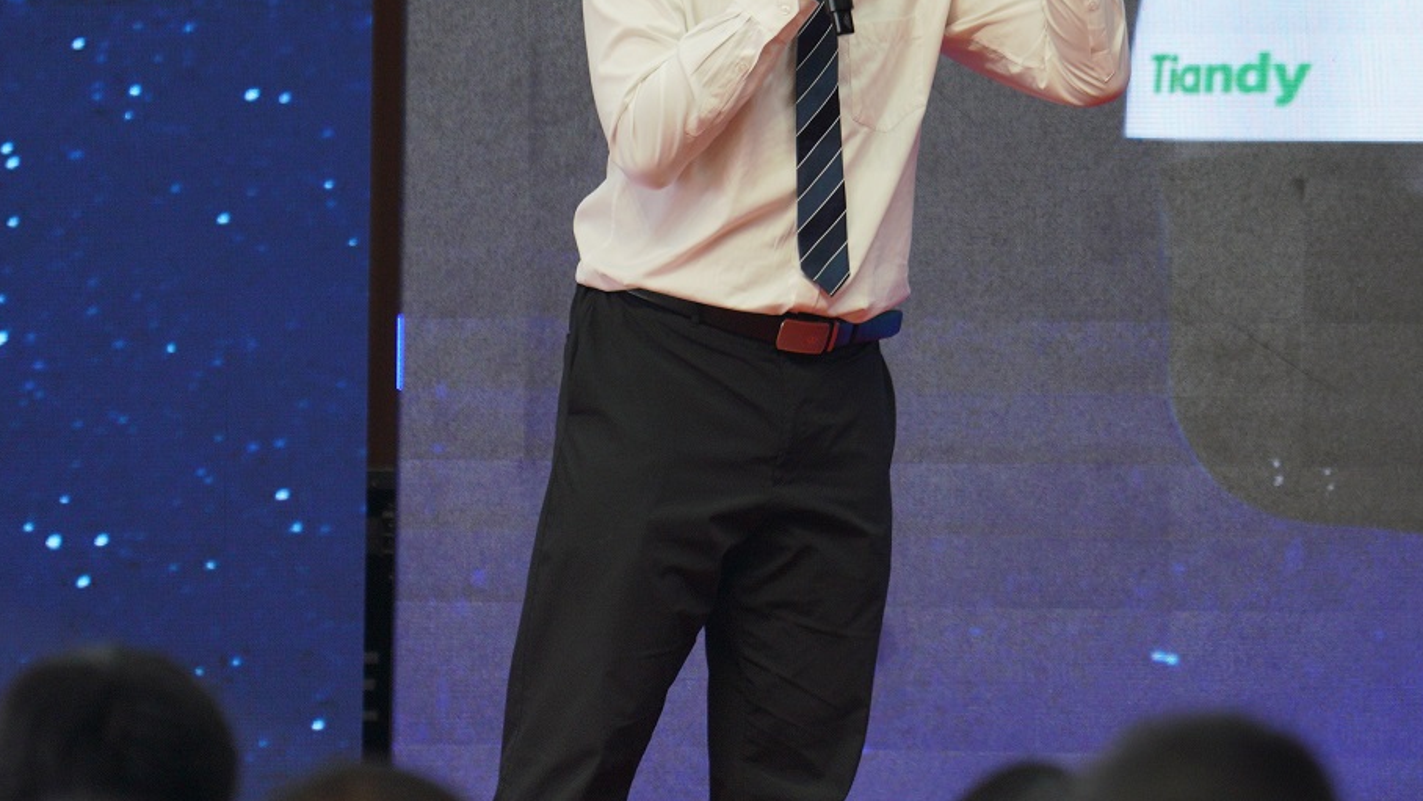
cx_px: 876
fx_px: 21133
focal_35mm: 560
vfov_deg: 2.2
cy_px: 80
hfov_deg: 3.9
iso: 320
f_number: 4
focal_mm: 200
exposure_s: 1/100
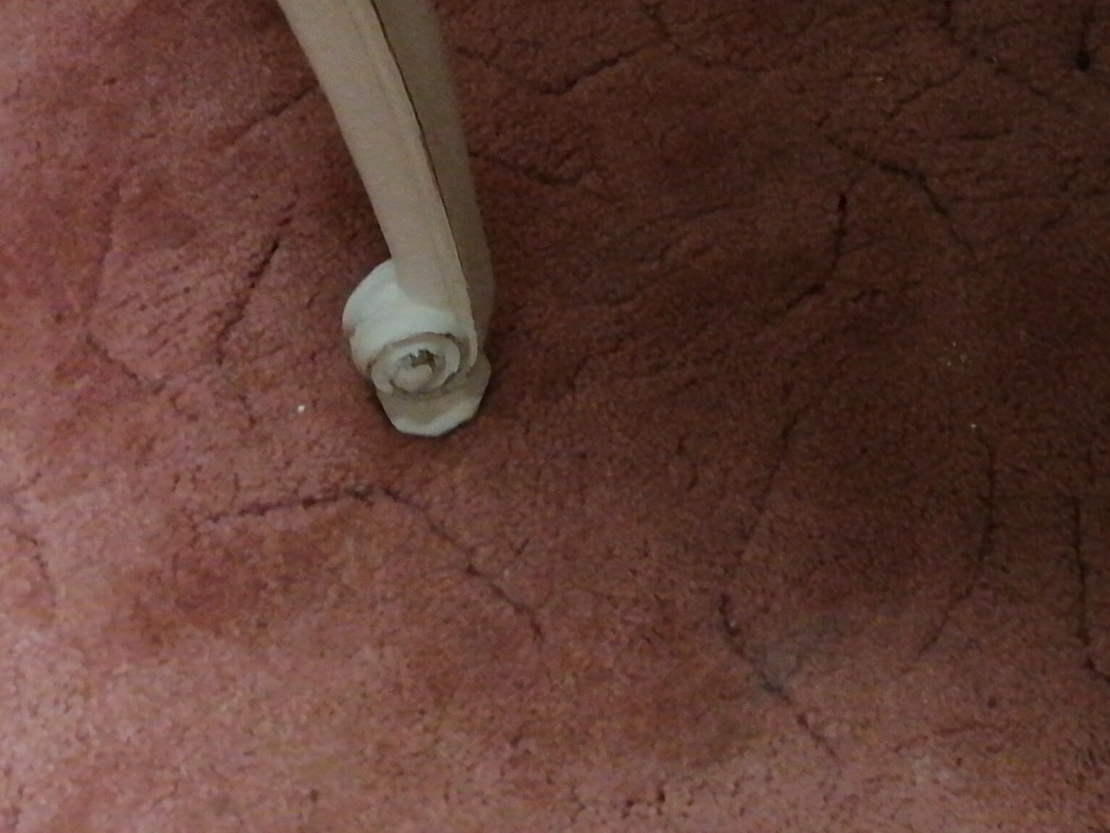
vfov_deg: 14.9
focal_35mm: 90
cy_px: -512
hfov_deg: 21.2
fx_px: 2886
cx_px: 1047
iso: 250
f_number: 1.8
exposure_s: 1/33.3
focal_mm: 3.95
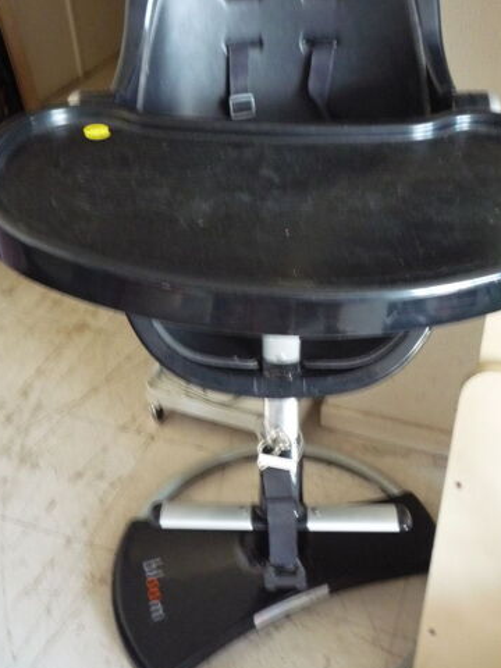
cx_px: 270
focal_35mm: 40
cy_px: 310
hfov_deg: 35.9
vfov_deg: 46.8
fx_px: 772
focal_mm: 5.2
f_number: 3.3
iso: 400
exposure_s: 1/10
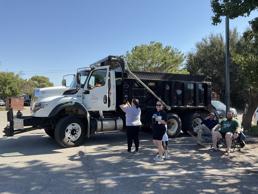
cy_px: 97
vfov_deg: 48.2
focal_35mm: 29
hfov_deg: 61.7
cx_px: 129
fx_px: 216
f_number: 1.8
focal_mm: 3
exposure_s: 1/1055
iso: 16
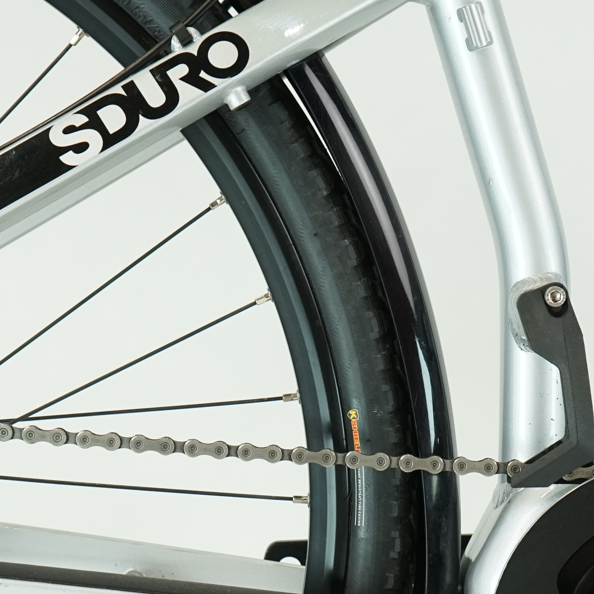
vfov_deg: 18.2
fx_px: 1825
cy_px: 542
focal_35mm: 94
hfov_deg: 18.5
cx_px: 299
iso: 1600
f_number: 5.6
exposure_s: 1/200
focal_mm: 40
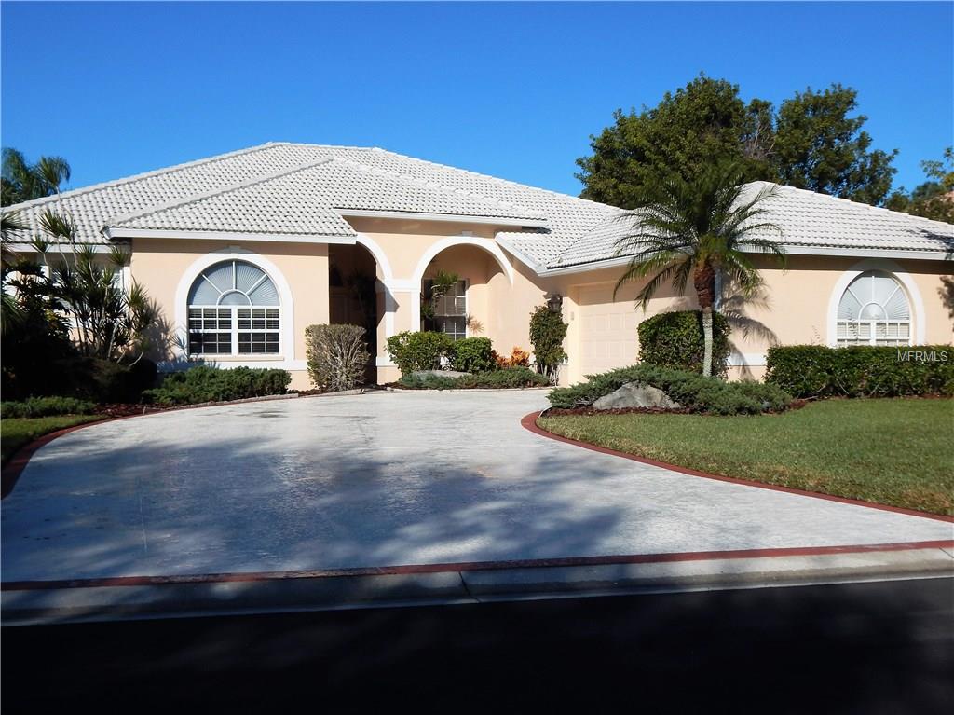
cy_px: 358
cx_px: 477
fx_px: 1047
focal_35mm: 38
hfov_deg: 49.0
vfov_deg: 37.7
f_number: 6.9
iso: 125
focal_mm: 6.8
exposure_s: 1/1000
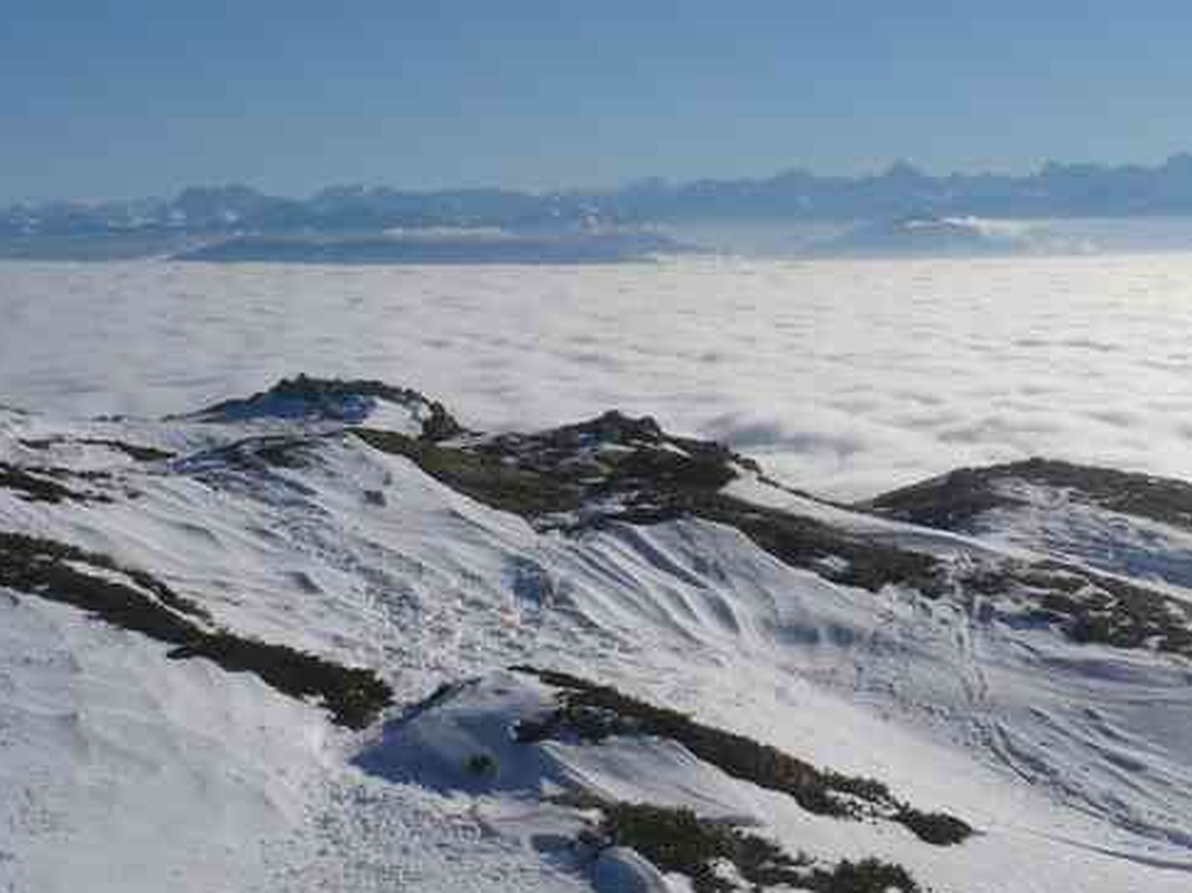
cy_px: 307
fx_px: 2203
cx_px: 961
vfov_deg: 22.8
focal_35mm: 64
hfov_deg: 29.6
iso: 100
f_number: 8
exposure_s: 1/800
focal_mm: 5.8
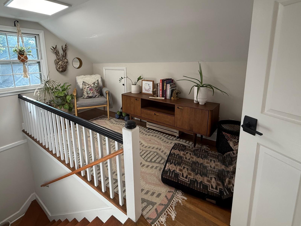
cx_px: 129
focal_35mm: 18
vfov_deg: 70.7
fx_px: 157
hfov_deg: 87.2
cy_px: 88
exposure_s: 1/120
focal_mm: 2.22
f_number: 2.2
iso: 160
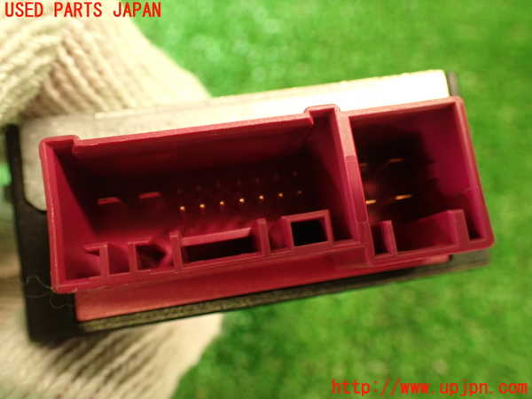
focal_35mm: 32
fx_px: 492
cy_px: 200
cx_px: 266
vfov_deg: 44.2
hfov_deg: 56.8
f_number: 2.4
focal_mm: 5.79
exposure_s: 1/30
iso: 640
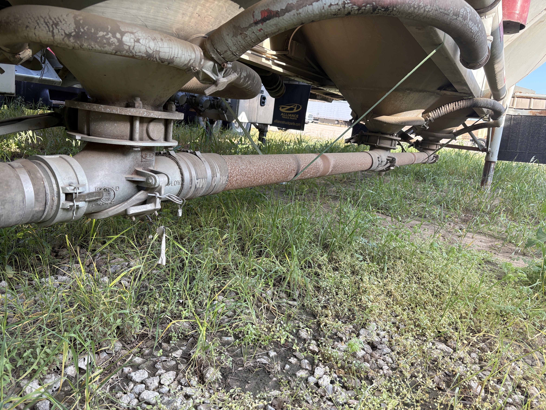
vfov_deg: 53.1
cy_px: 205
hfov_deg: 67.3
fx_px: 410
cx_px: 273
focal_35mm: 26
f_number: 1.6
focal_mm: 5.96
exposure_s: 1/285
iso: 64
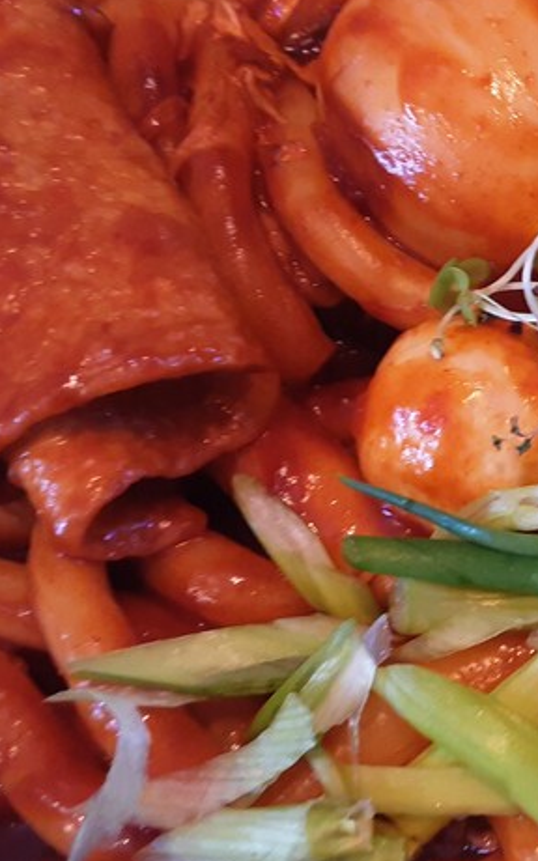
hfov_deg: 20.9
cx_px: 643
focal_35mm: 58
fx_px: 1361
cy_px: 397
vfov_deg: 35.1
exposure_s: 1/24
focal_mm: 2.9
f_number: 1.9
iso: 125
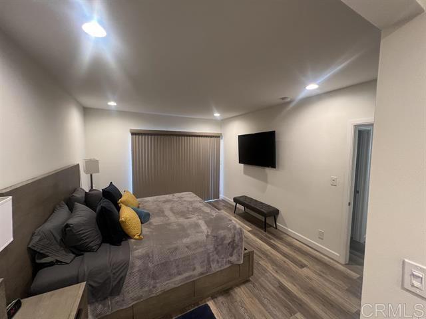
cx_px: 213
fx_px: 160
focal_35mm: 13
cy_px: 160
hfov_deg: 106.2
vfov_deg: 89.9
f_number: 1.8
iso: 250
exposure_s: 1/60
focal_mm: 1.57
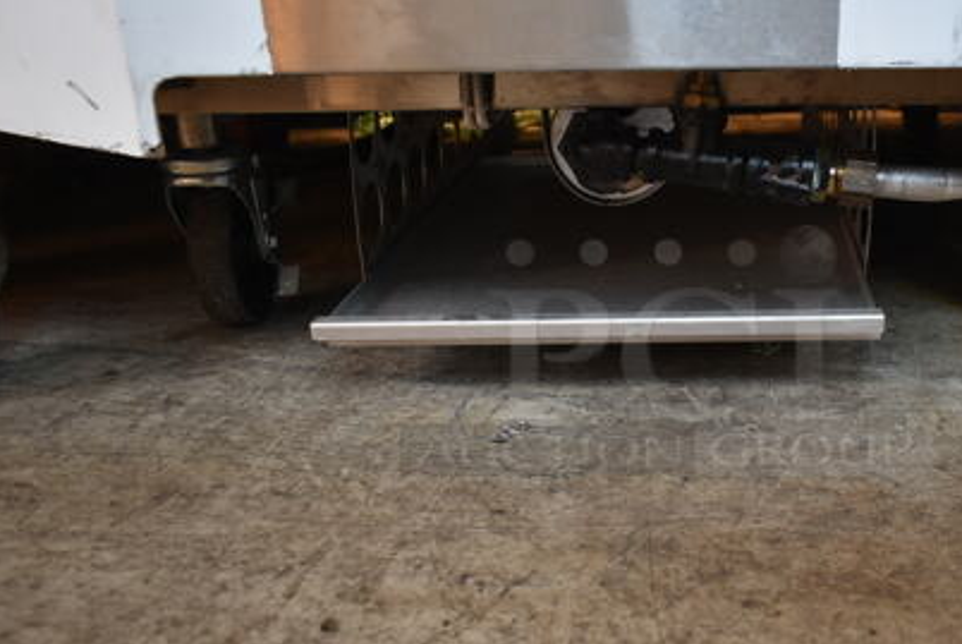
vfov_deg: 32.7
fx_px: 1097
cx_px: 668
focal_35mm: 41
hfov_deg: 46.4
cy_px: 350
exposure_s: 1/30
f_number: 3.5
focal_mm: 18
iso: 450
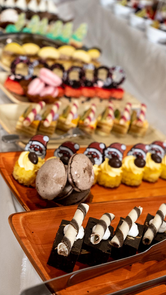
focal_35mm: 49
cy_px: 150
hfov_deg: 24.4
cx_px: 91
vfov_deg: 42.0
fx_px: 384
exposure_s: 1/100
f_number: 4.5
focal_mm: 30.7
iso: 1600
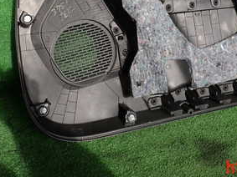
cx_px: 164
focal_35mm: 53
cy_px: -9
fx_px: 363
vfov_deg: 25.8
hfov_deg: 35.7
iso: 100
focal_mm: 4.5
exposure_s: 1/250
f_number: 2.8
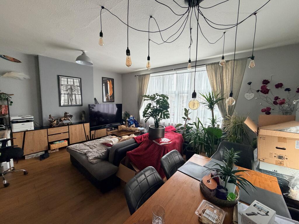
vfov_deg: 85.7
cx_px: 150
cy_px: 112
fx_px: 121
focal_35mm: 14
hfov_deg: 102.1
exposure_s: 1/60
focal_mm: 2.22
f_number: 2.2
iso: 320
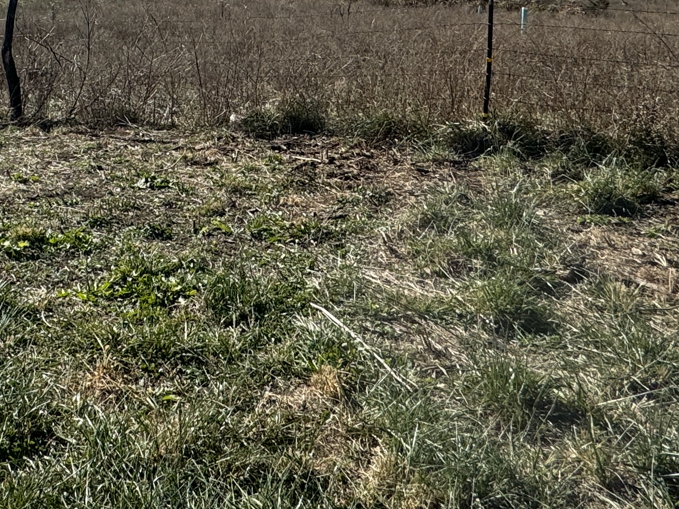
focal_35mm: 44
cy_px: -58
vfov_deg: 29.5
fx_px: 863
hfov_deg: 39.3
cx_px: 48
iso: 50
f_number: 2.2
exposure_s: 1/2584
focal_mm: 2.22
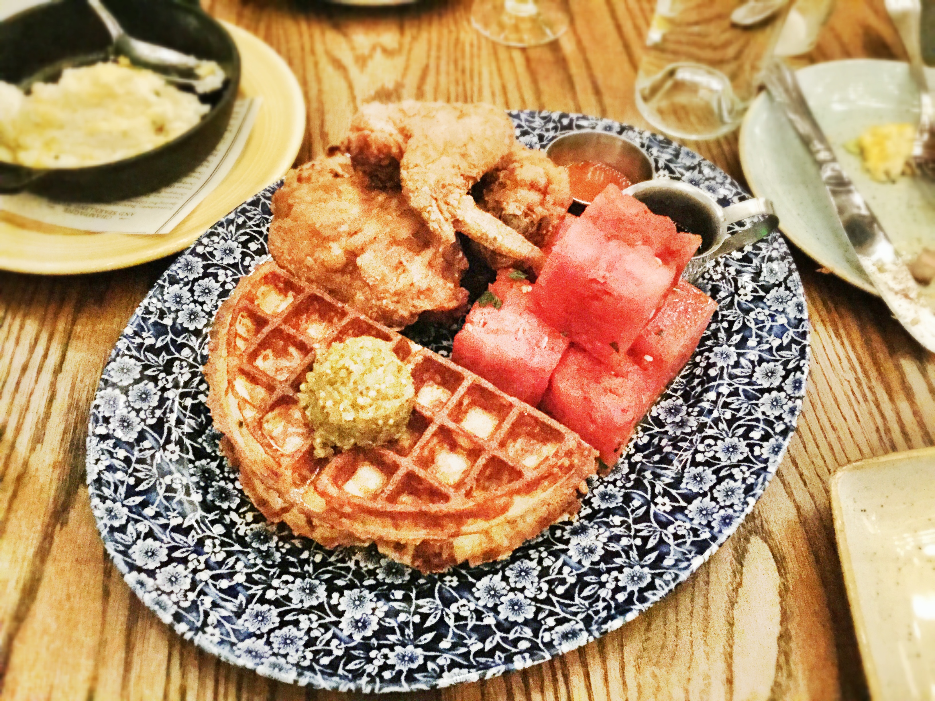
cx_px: 468
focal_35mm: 29
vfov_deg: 48.2
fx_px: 783
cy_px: 350
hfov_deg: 61.7
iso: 2000
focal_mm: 4.15
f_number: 2.2
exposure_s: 1/15
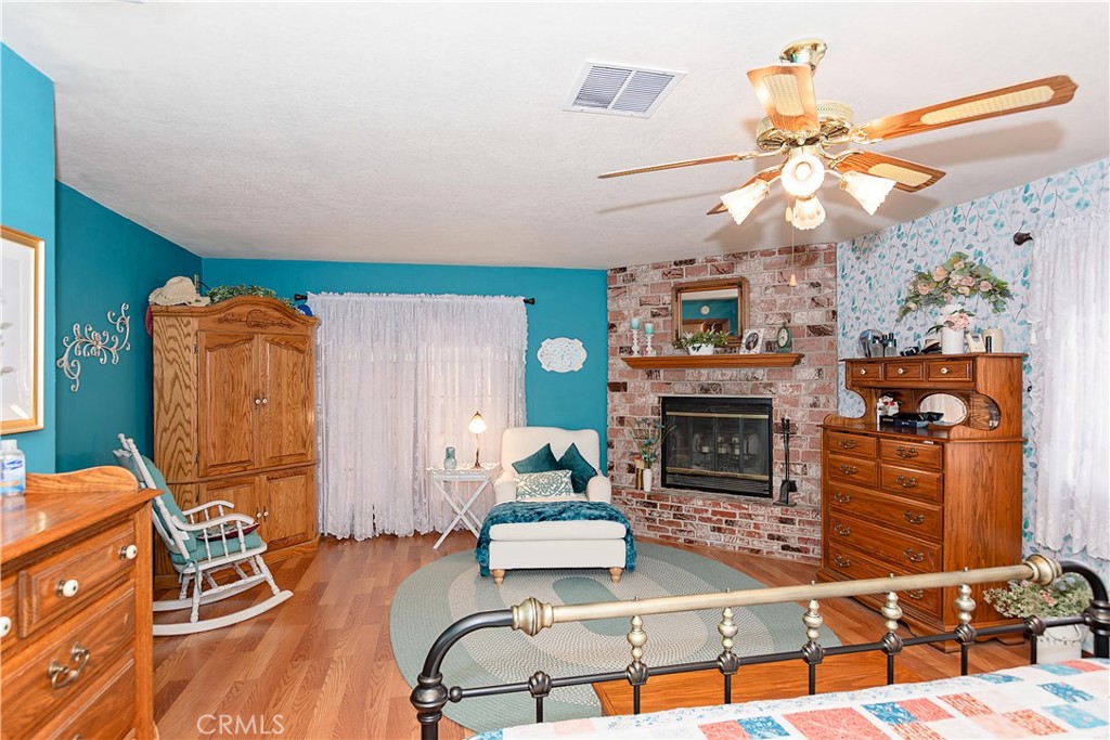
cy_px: 370
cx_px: 555
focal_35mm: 19
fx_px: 586
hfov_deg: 86.9
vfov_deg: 64.6
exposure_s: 1/60
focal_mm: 13
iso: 320
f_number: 5.6
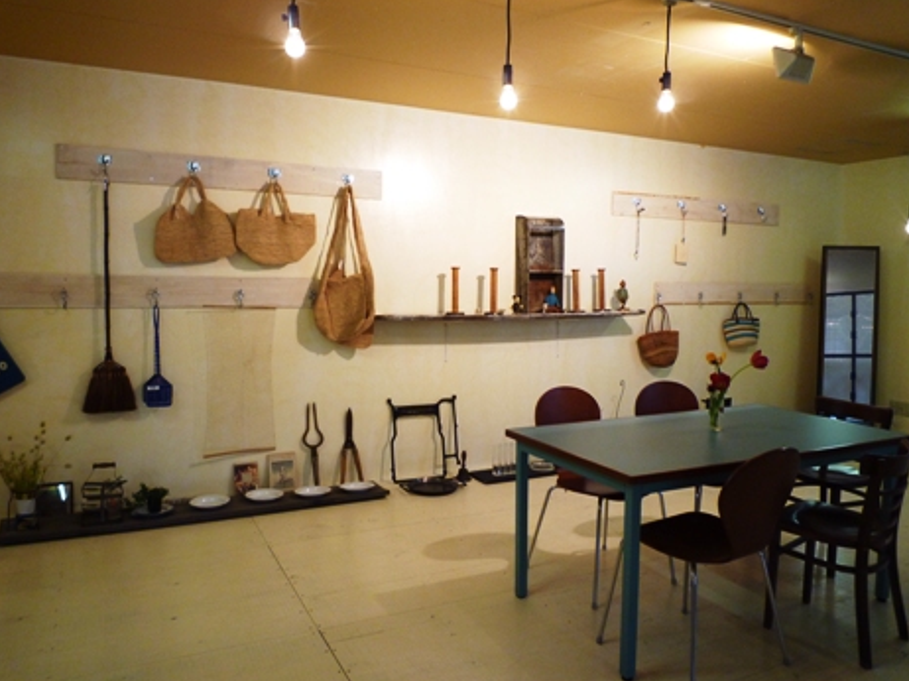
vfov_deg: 53.0
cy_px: 337
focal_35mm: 26
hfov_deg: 67.3
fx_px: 682
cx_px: 439
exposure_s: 1/30
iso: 200
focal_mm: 4.4
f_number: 2.8
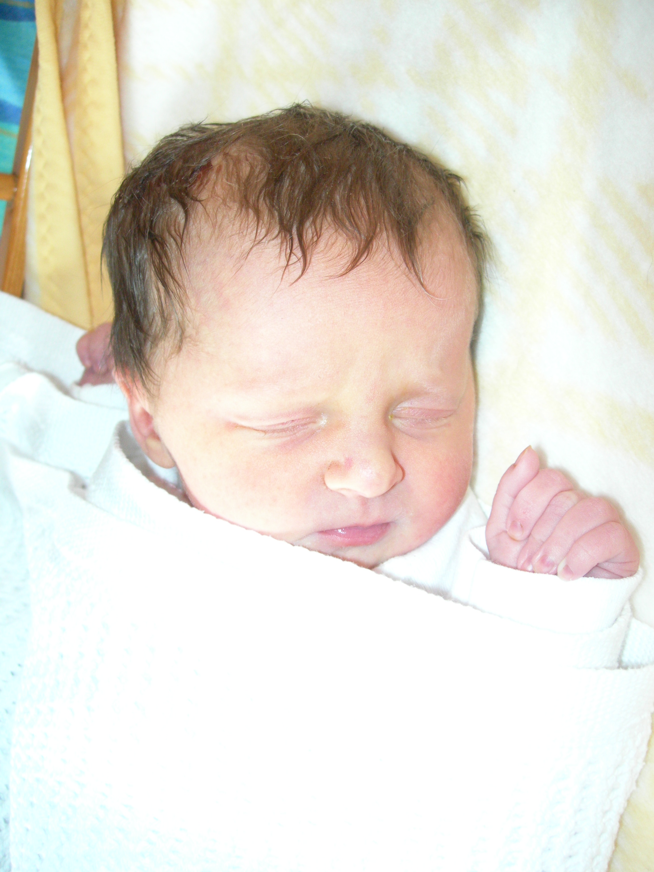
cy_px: 436
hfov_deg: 37.7
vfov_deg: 49.0
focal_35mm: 38
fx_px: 957
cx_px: 327
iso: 200
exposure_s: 1/24.7
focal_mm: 7.8
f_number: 2.8
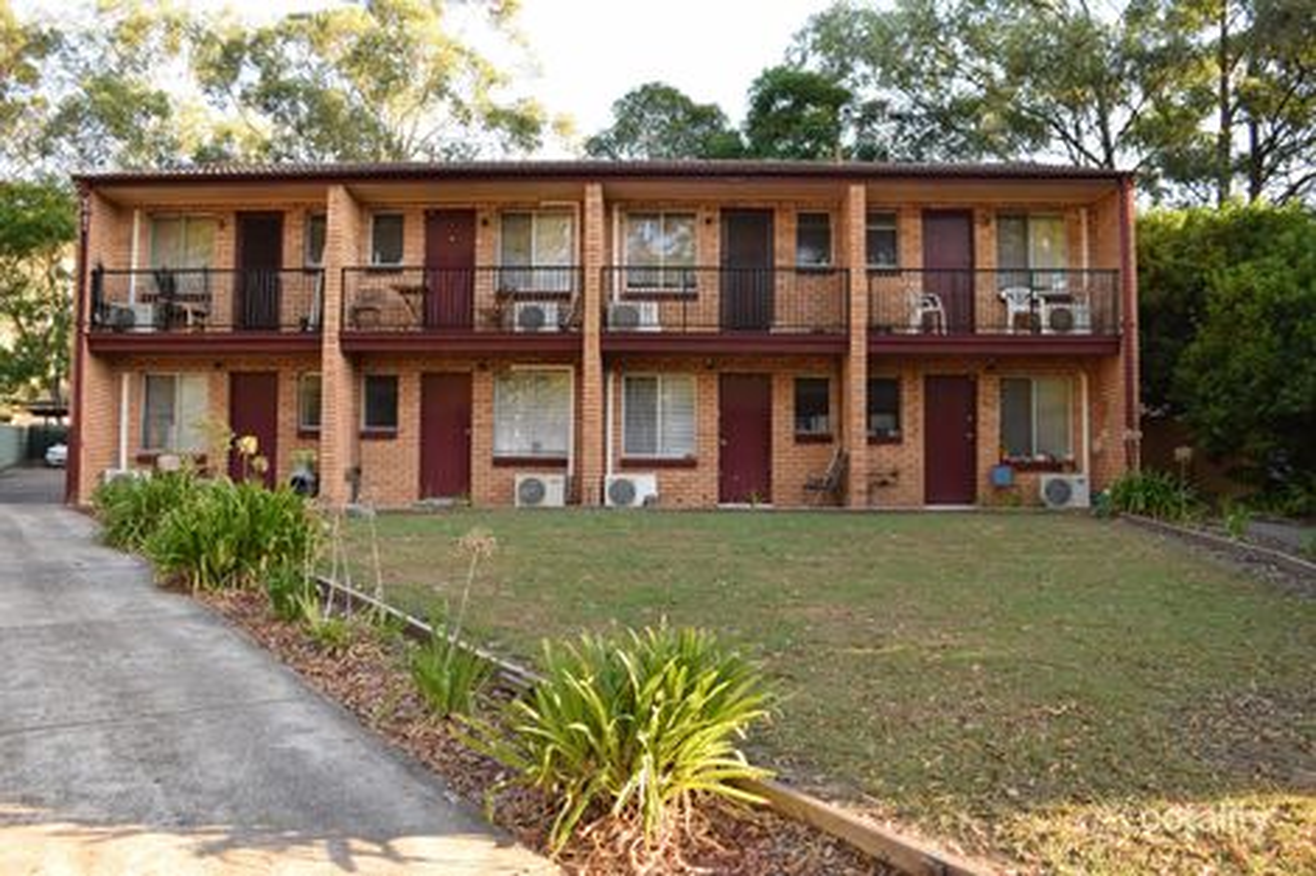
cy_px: 438
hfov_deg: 67.4
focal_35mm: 27
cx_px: 658
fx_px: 987
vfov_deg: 47.9
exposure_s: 1/125
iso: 400
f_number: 5.6
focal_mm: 18
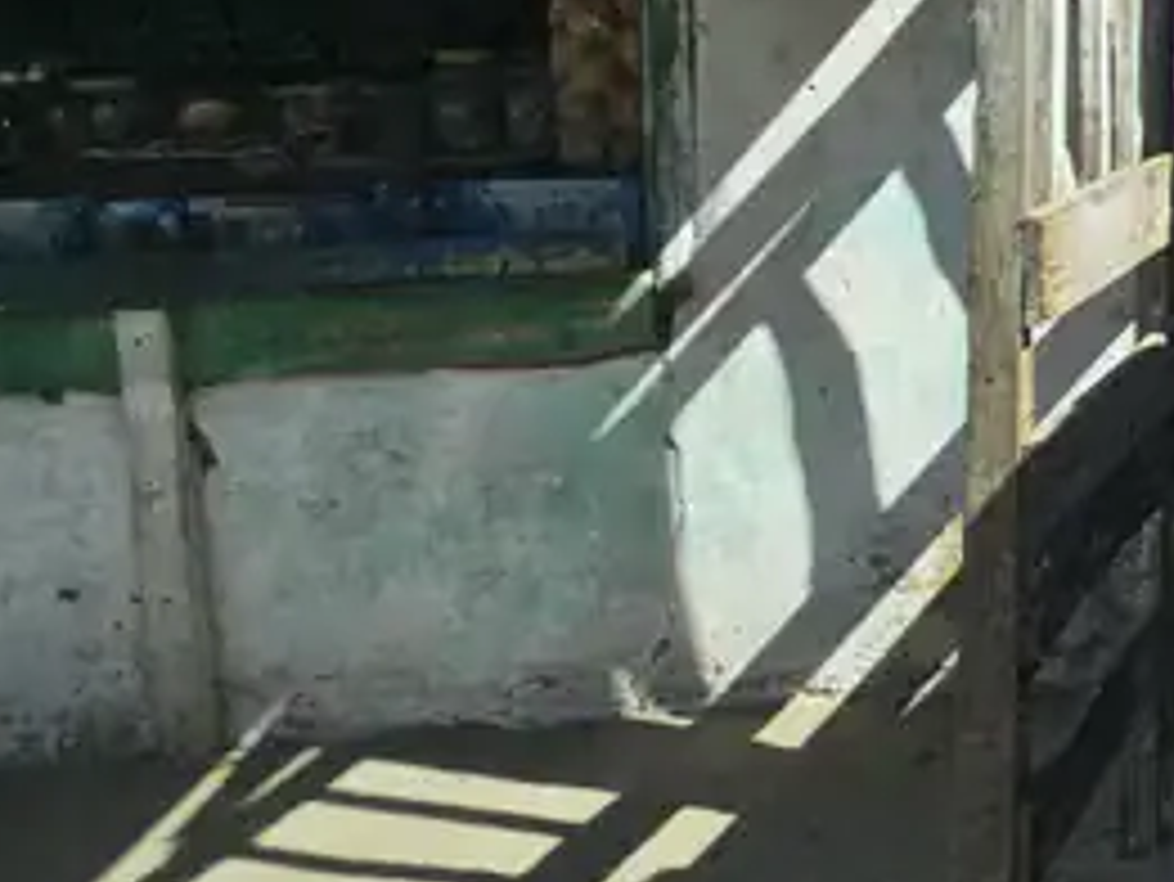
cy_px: -9
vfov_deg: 26.9
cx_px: 2204
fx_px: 1730
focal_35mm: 51
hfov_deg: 21.1
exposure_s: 1/1070
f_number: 2.2
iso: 50
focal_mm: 2.2
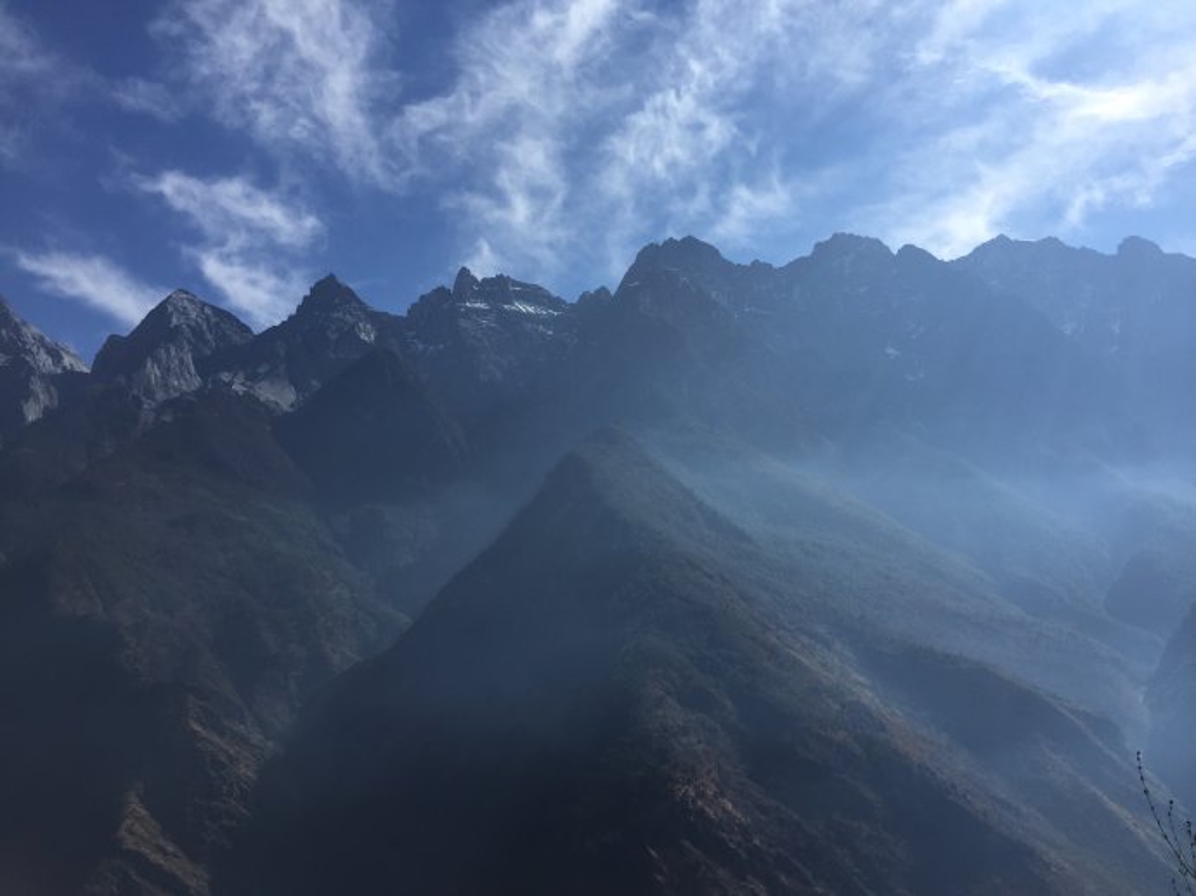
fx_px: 1002
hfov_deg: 61.7
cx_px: 598
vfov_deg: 48.2
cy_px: 448
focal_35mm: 29
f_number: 2.2
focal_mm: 4.15
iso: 32
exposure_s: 1/3597
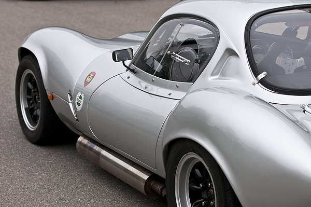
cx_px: 156
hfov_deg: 17.1
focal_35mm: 120
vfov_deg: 11.4
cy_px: 104
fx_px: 1036
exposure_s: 1/640
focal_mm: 80
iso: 400
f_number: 4
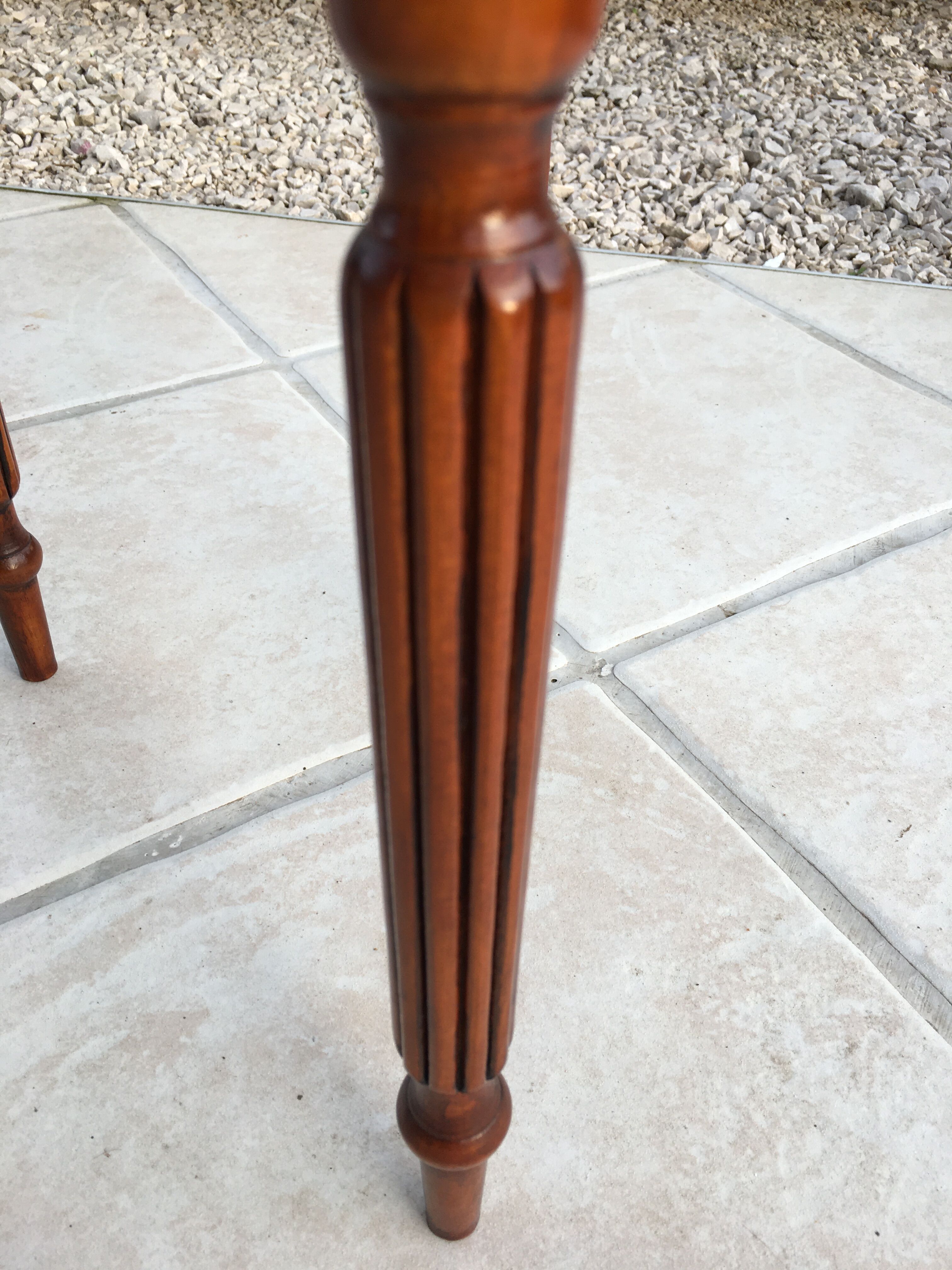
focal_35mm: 29
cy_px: 635
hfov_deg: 48.2
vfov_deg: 61.7
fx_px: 1063
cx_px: 476
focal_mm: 4.15
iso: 25
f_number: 2.2
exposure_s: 1/162
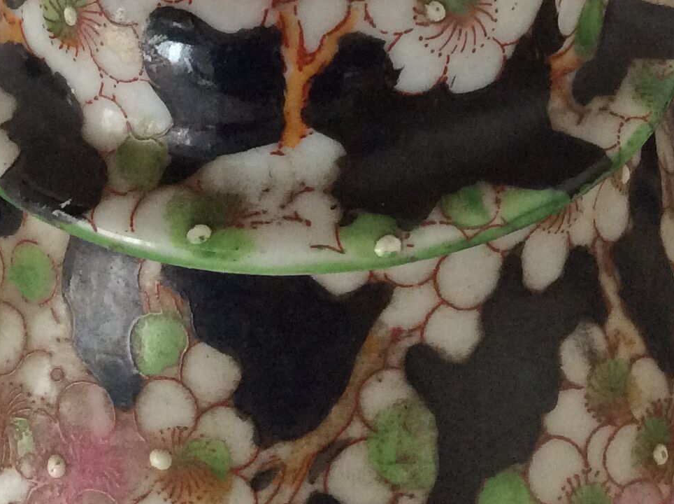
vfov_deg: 16.7
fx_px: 1672
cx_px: 340
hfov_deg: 22.8
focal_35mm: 86
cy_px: -28
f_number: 2.4
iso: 160
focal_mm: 3.3
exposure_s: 1/25
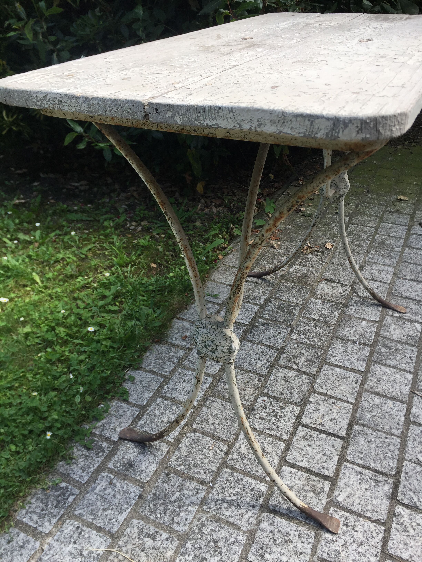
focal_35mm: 29
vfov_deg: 61.7
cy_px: 281
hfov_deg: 48.2
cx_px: 211
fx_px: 471
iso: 32
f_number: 2.2
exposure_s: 1/460
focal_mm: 4.15
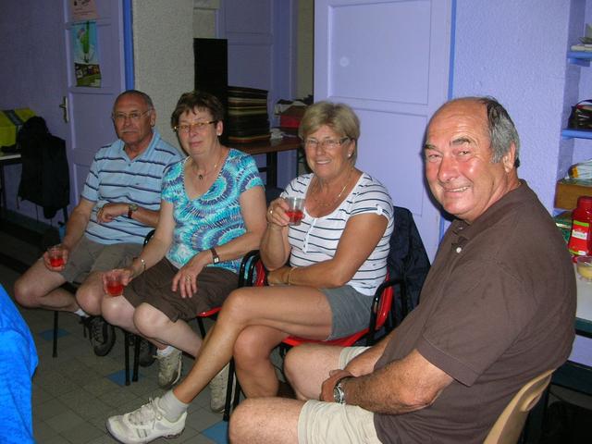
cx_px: 296
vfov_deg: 40.7
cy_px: 222
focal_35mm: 35
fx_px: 599
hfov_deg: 52.6
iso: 93
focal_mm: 5.8
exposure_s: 1/60.1
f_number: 2.8
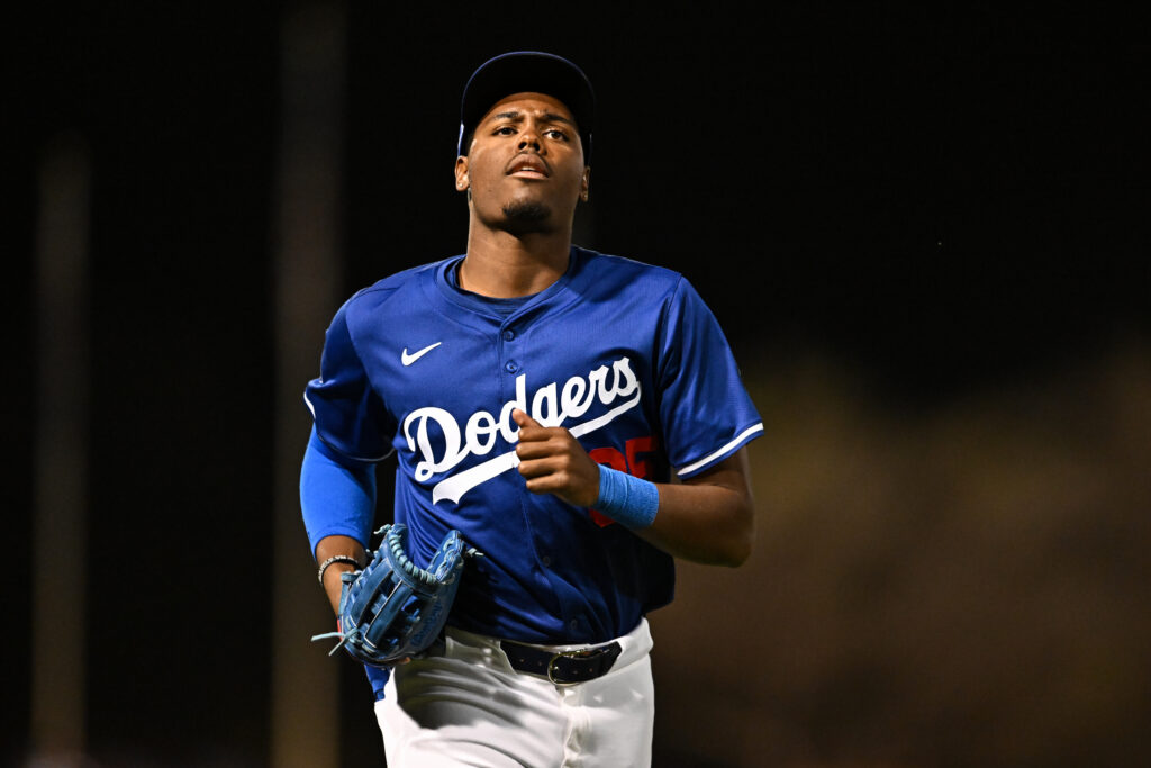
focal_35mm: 400
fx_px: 12790
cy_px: 384
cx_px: 576
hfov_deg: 5.2
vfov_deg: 3.4
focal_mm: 400
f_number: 2.8
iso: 6400
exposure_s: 1/1000
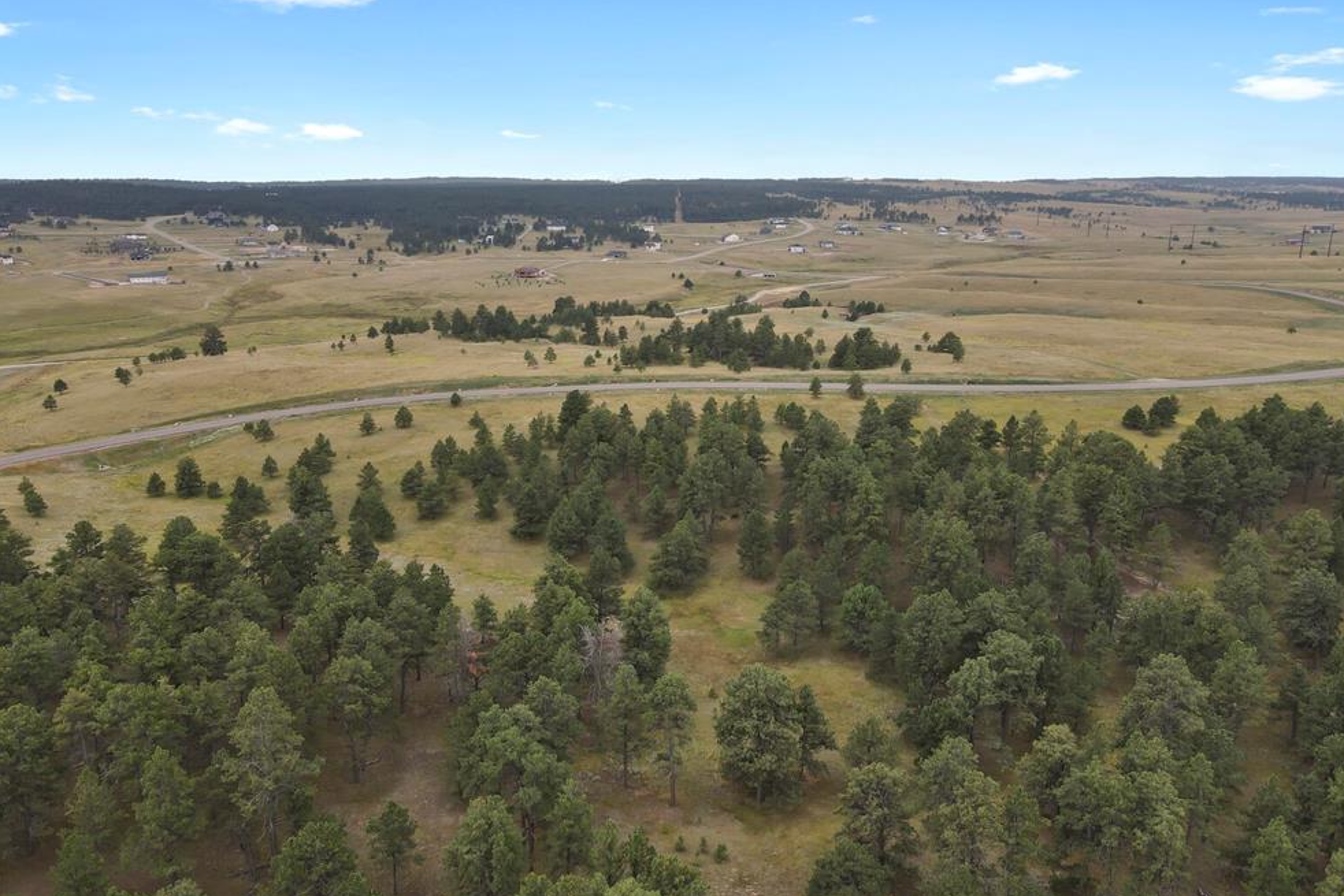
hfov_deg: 69.4
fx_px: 971
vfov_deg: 49.6
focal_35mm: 26
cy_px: 432
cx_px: 677
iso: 100
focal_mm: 4.5
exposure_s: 1/250
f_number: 2.8
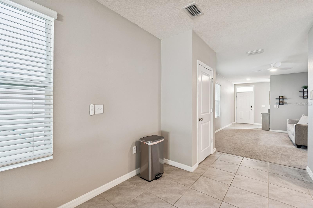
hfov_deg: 100.4
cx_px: 156
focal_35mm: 15
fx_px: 130
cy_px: 104
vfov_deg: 77.3
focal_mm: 10
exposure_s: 1
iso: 100
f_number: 7.1
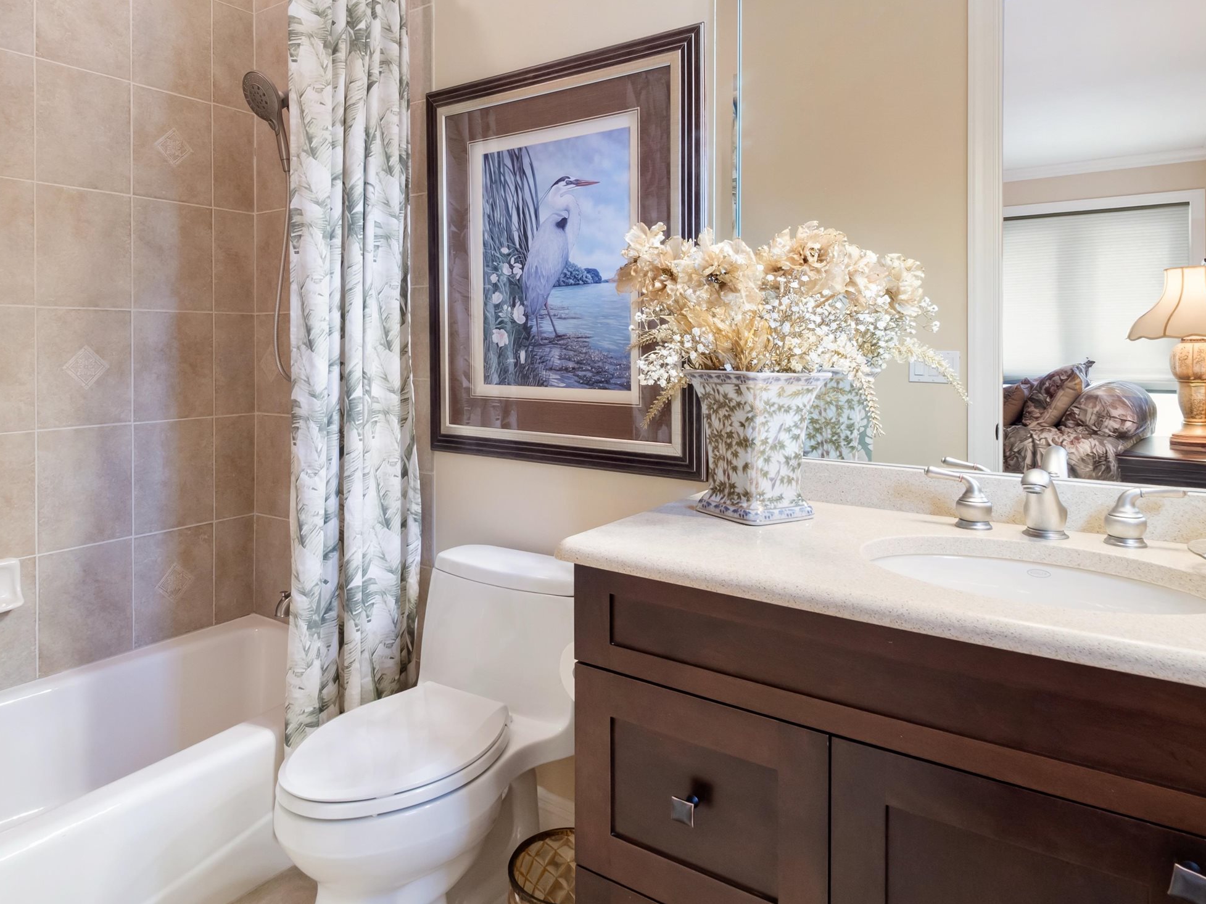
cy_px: 372
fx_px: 766
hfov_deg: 76.2
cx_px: 548
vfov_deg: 60.7
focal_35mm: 22
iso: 200
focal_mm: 7
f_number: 7.1
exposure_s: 1/2
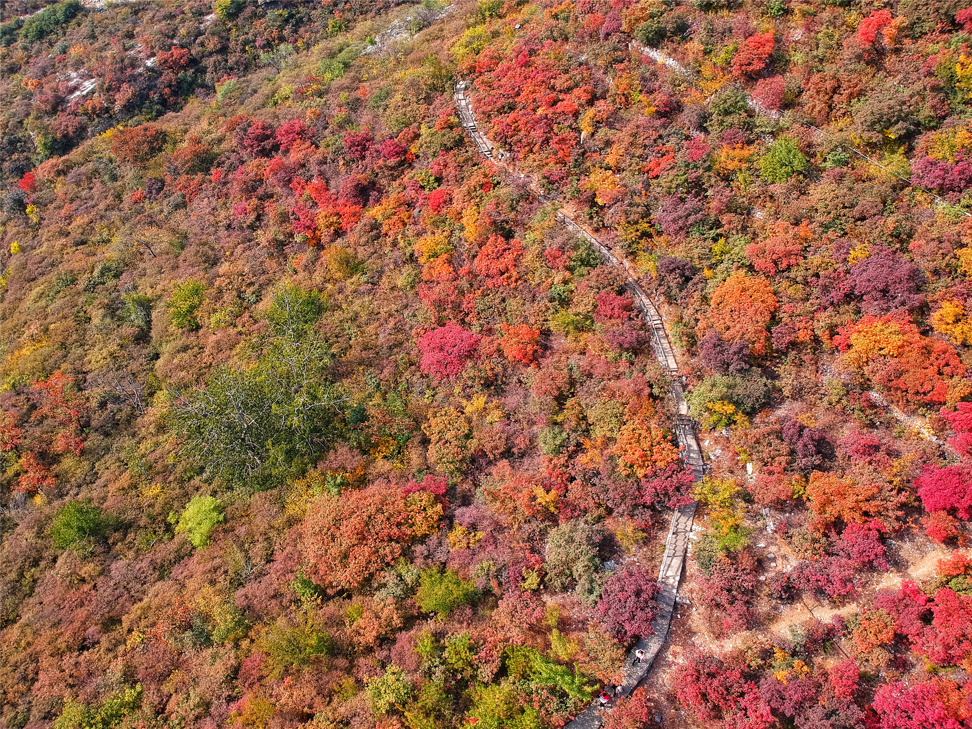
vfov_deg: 54.9
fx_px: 702
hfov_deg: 69.4
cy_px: 364
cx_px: 486
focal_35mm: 25
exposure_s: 1/400
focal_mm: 4.49
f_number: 2.6
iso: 100
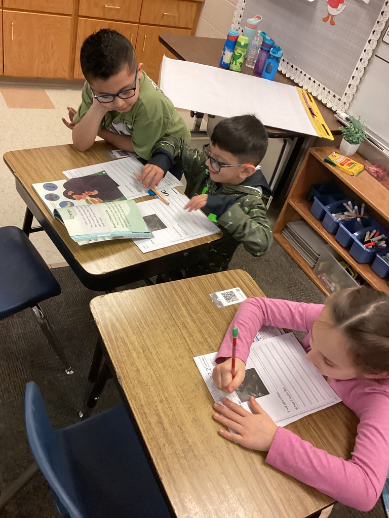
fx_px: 464
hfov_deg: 45.4
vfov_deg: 58.4
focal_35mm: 31
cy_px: 259
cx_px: 194
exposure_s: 1/60
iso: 250
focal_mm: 3.3
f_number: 2.4
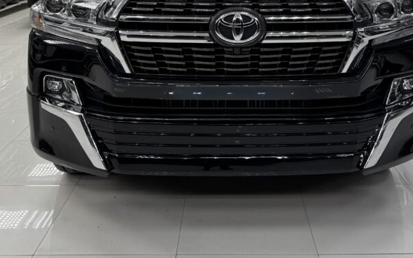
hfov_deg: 46.1
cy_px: -7
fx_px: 484
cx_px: 236
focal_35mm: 43
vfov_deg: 27.9
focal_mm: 6.76
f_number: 1.78
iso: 64
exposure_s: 1/213
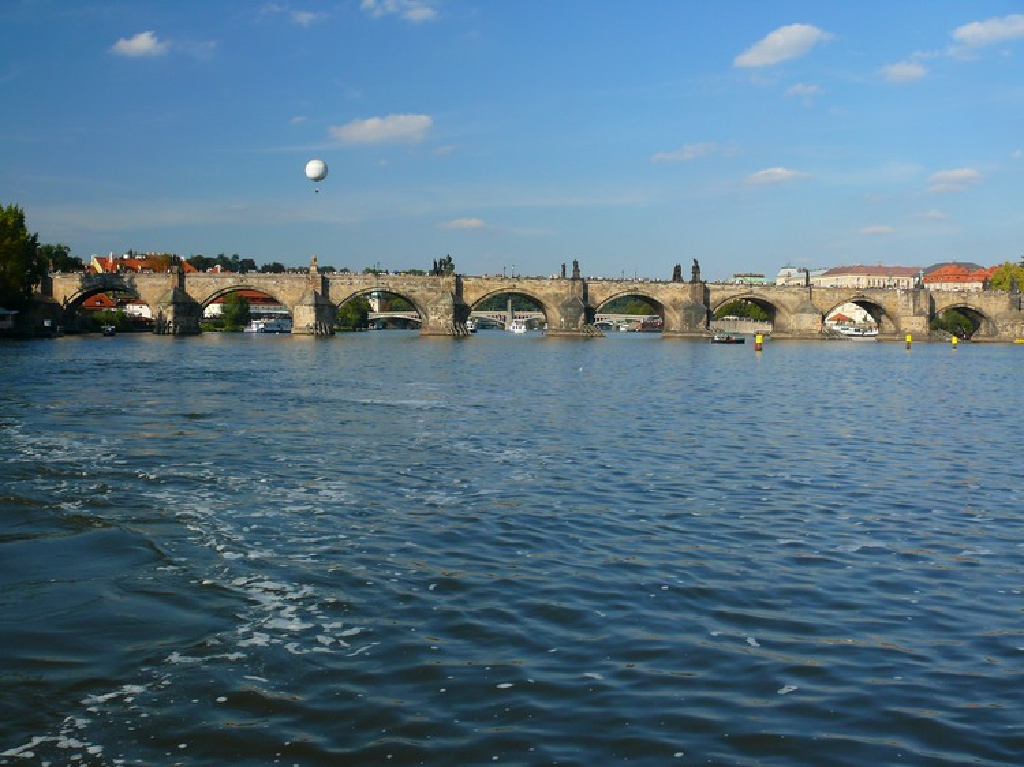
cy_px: 384
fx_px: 1035
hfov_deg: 52.6
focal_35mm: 35
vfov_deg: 40.7
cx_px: 512
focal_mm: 7.4
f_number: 4.5
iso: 100
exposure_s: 1/200
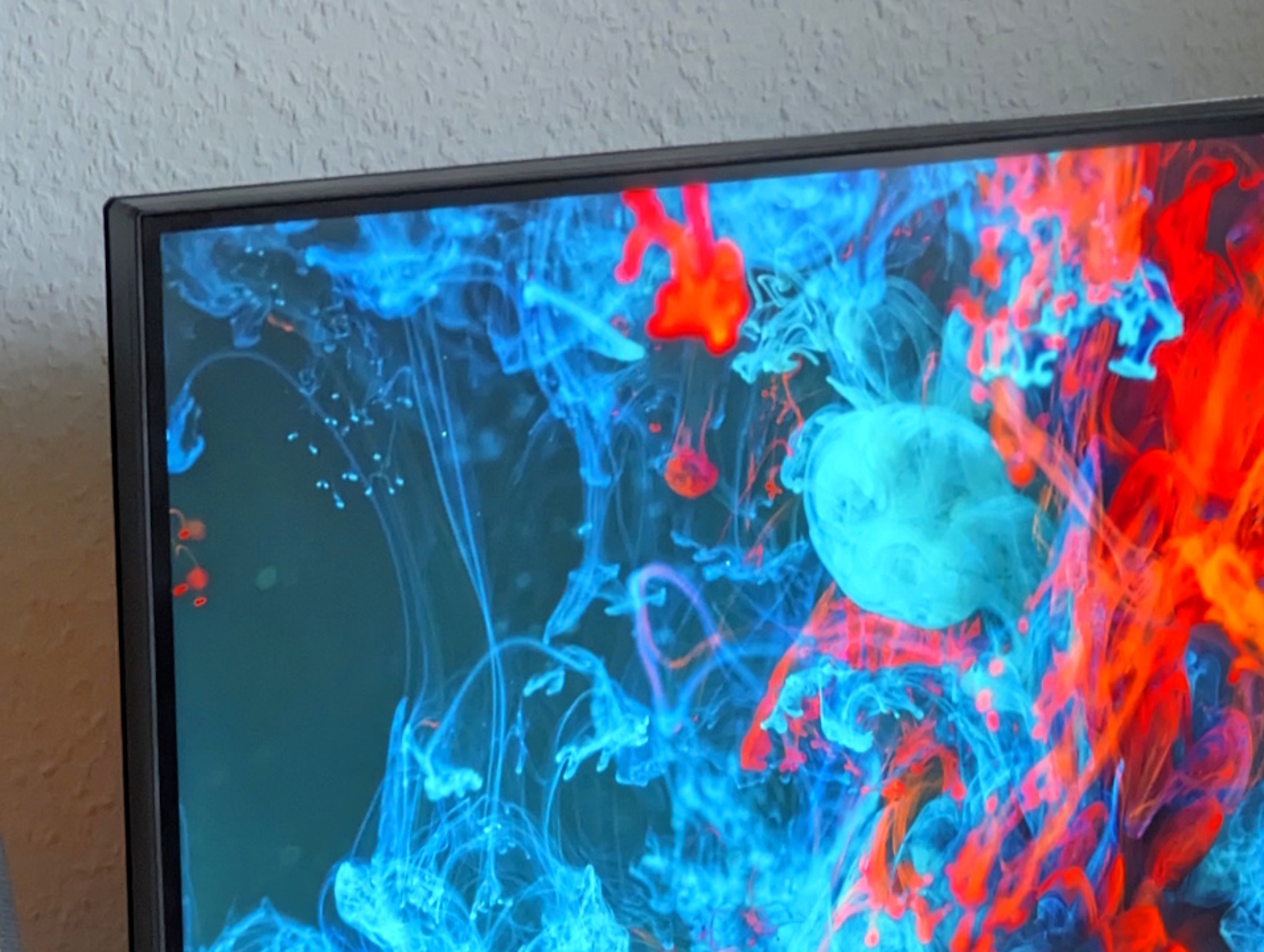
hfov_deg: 8.4
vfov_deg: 6.3
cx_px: 1082
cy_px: 939
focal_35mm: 235
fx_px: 8594
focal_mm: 19
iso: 389
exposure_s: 1/23.8
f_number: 3.5
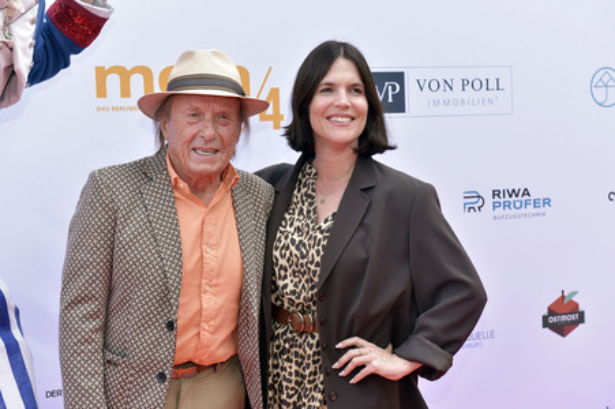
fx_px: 1195
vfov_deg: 19.4
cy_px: 204
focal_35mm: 70
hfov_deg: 28.9
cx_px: 308
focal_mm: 70
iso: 400
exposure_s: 1/160
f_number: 6.3
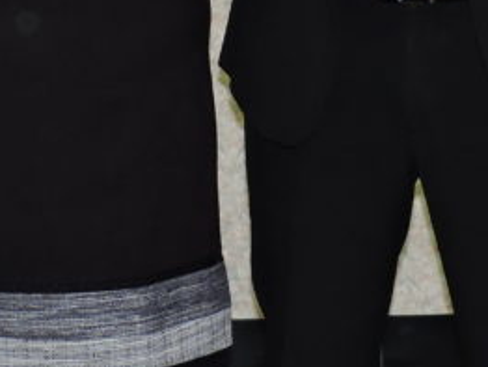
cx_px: 84
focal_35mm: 197
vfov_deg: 7.3
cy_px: -372
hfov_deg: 10.0
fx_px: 2780
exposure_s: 1/30
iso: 200
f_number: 3.5
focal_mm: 8.4
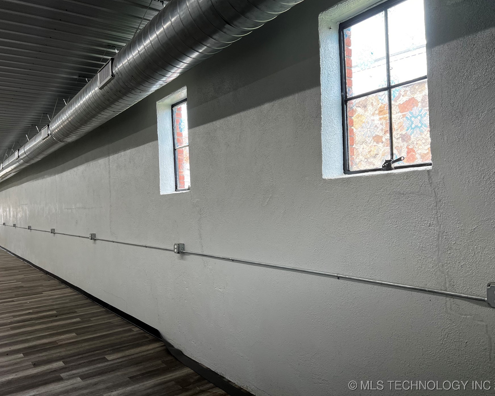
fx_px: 410
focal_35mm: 28
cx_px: 250
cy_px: 193
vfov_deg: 51.5
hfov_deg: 62.2
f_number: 1.5
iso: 50
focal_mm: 5.7
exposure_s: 1/165
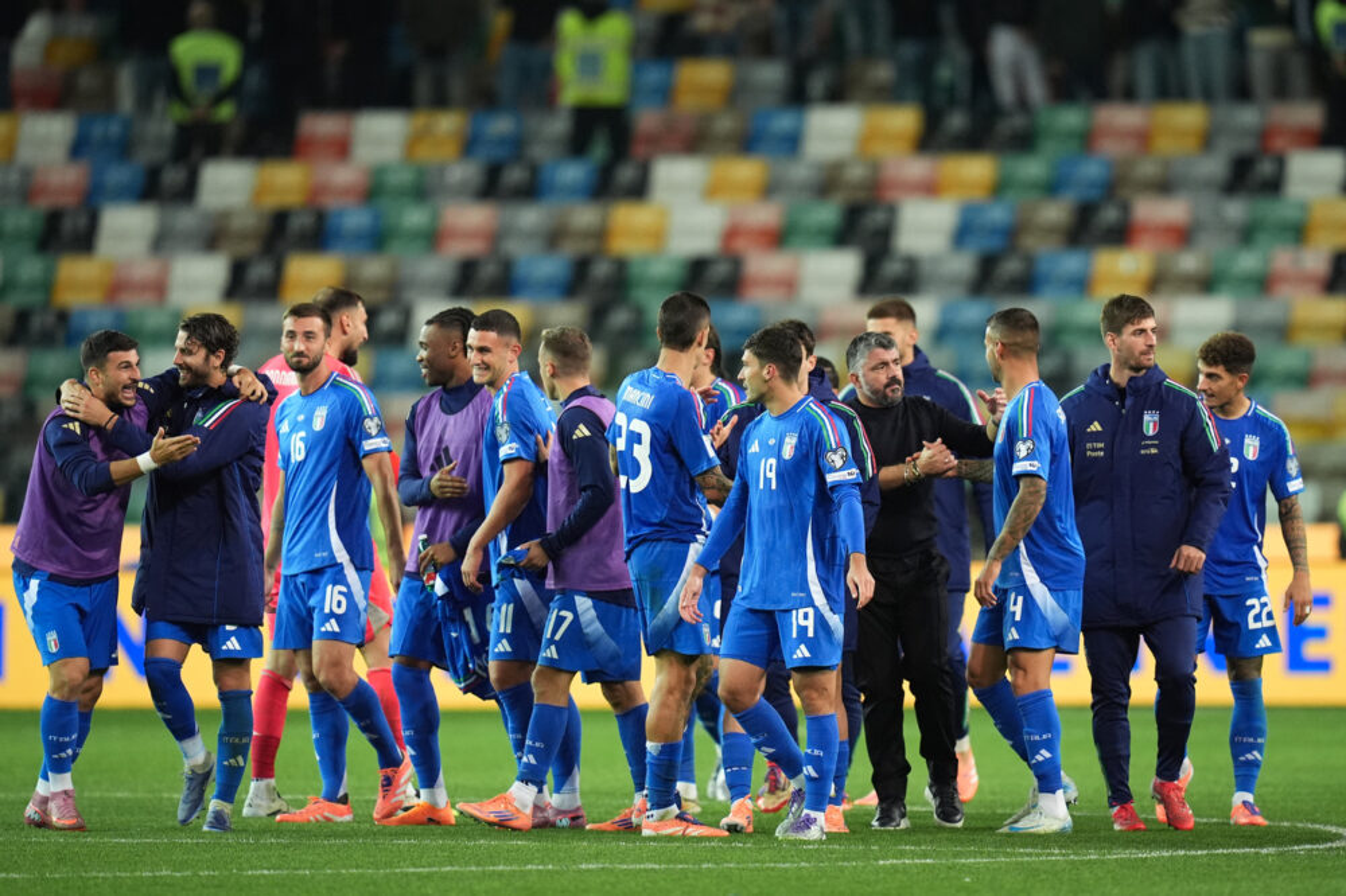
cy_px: 448
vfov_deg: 3.4
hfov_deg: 5.2
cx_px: 673
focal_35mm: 400
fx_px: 14950
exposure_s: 1/1600
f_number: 3.2
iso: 3200
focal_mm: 400
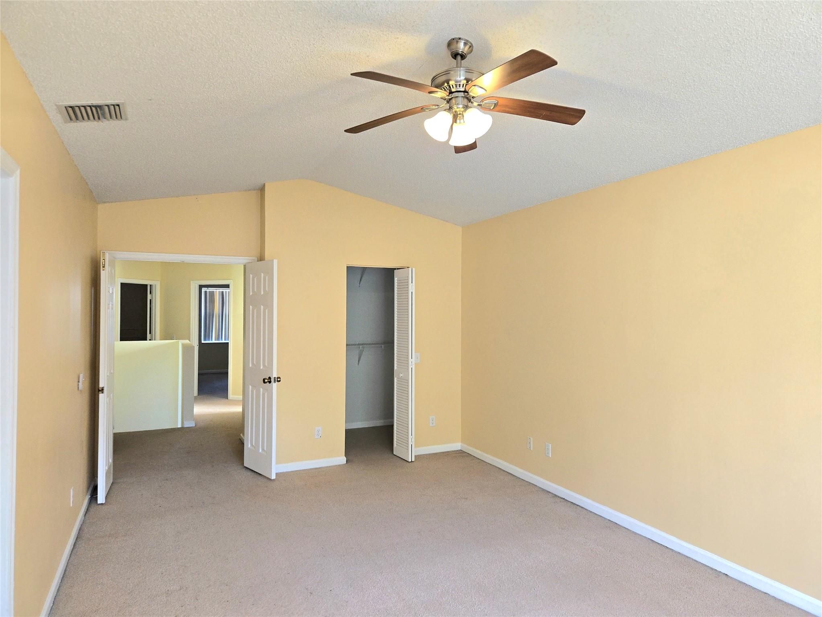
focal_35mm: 23
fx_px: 546
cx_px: 411
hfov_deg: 73.9
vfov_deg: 58.9
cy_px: 308
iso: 100
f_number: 1.8
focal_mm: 5.4
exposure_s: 1/60.2
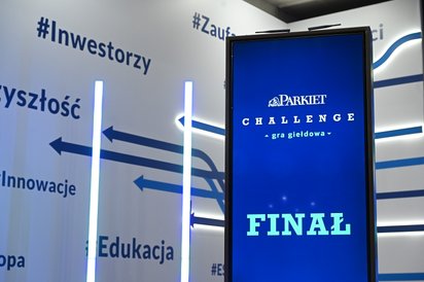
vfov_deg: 20.6
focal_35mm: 66
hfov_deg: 30.5
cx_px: 212
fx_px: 777
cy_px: 141
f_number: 5.6
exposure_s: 1/125
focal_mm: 66
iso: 2500
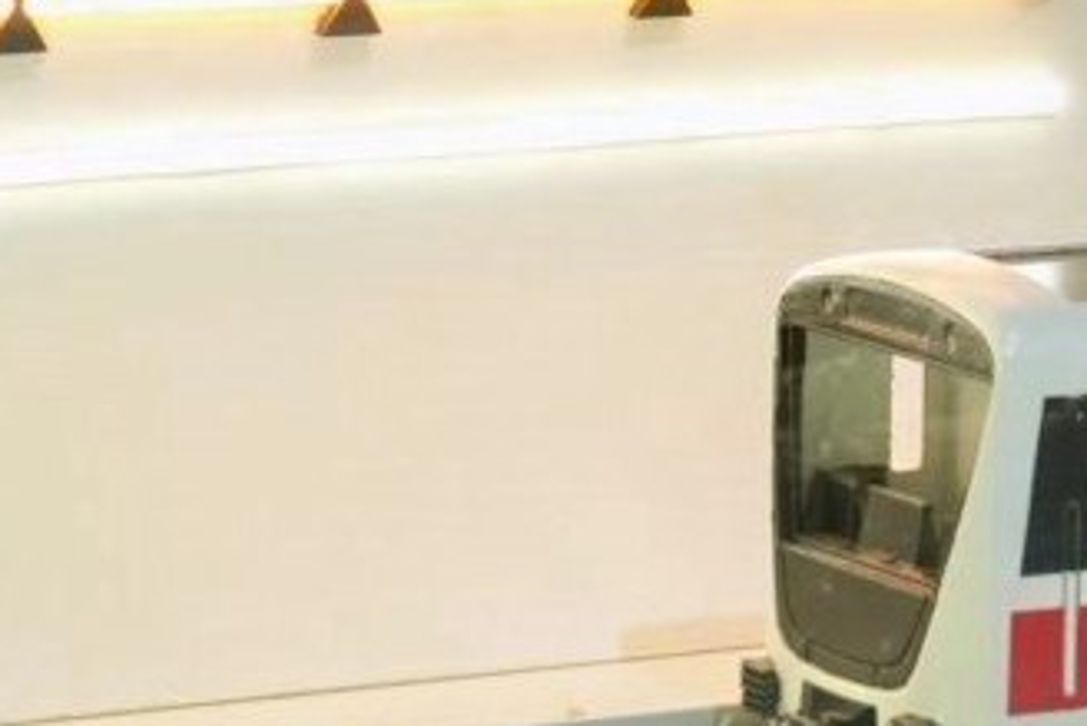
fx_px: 6827
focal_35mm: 226
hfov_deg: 9.0
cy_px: -202
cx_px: 1153
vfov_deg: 6.0
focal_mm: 46
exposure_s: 1/160
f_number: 7.1
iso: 640
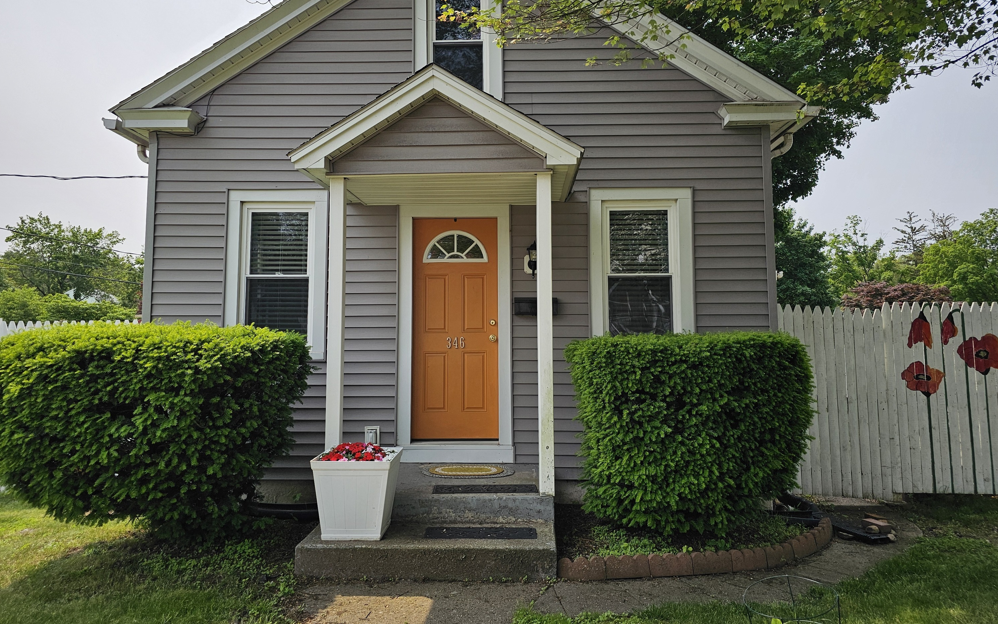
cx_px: 497
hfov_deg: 72.6
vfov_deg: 49.2
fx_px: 680
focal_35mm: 25
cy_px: 281
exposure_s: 1/1102
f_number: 1.7
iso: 20
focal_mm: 6.3
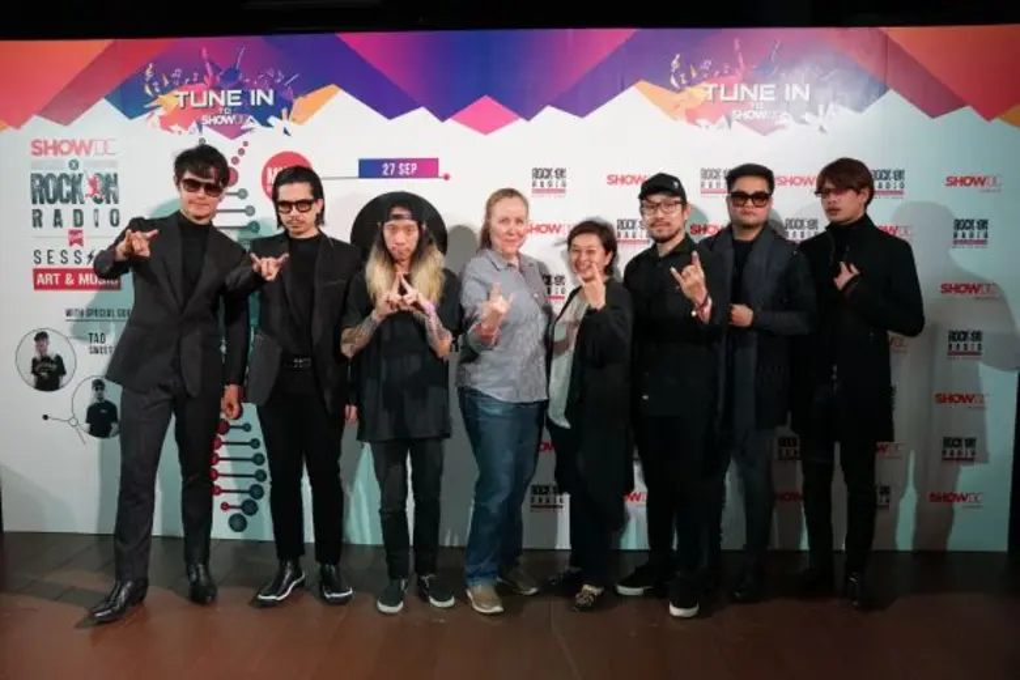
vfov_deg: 47.9
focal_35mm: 27
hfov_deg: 67.4
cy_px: 340
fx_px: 765
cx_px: 510
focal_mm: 27
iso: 3200
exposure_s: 1/400
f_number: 3.5
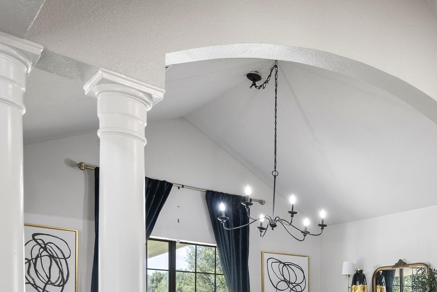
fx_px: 449
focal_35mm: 37
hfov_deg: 44.1
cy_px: 326
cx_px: 439
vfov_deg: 31.6
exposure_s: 1/30
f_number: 5.6
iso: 1250
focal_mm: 16
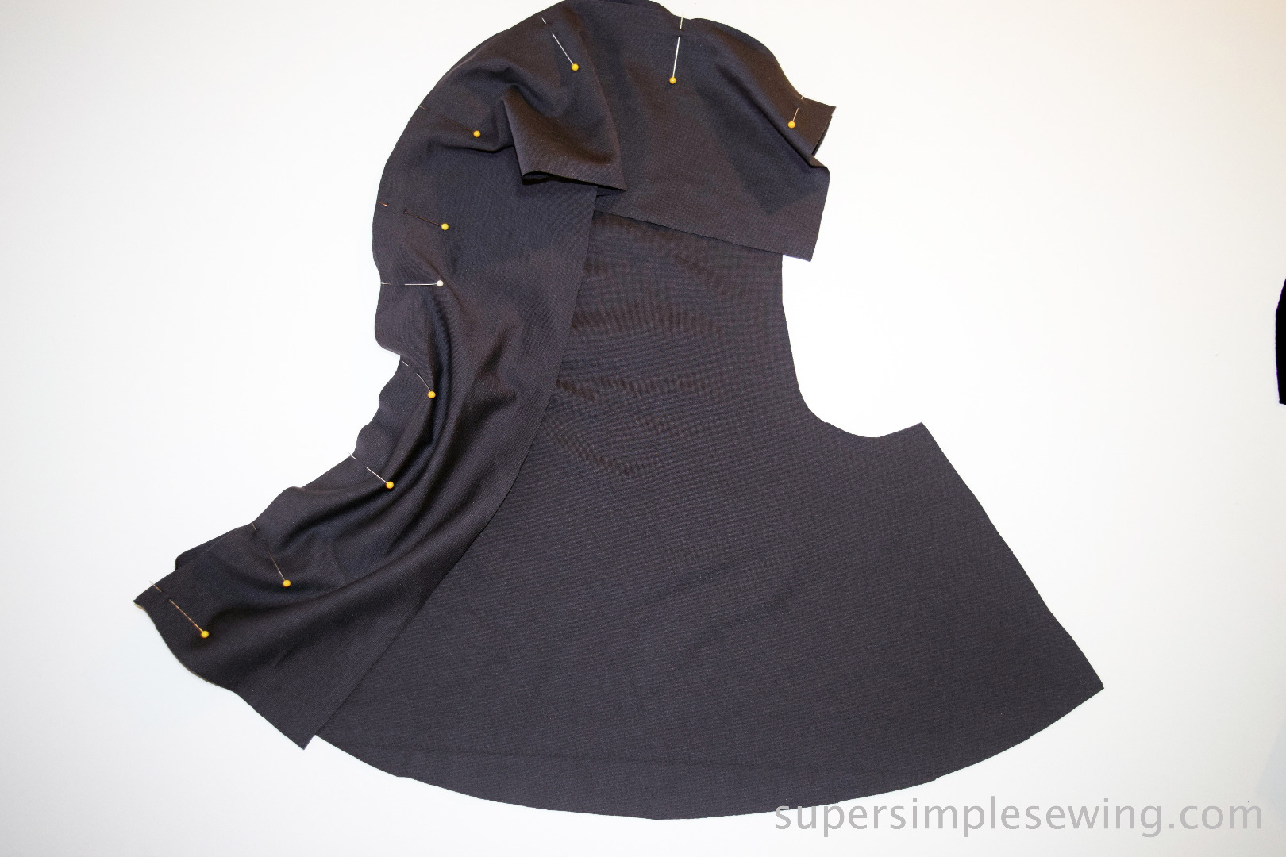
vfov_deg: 35.5
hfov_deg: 51.3
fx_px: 1339
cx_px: 643
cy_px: 428
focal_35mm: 38
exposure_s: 1/80
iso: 500
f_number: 4.5
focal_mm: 25
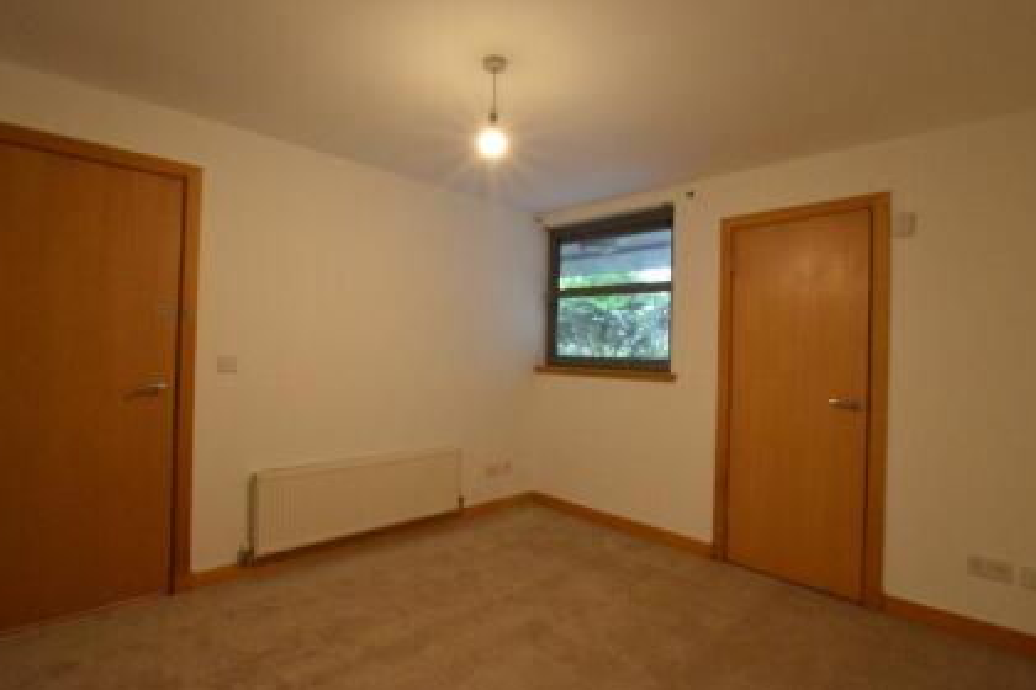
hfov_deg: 93.3
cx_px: 508
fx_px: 489
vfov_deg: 70.4
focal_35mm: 17
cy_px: 346
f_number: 14
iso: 3200
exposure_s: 1/8
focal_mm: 10
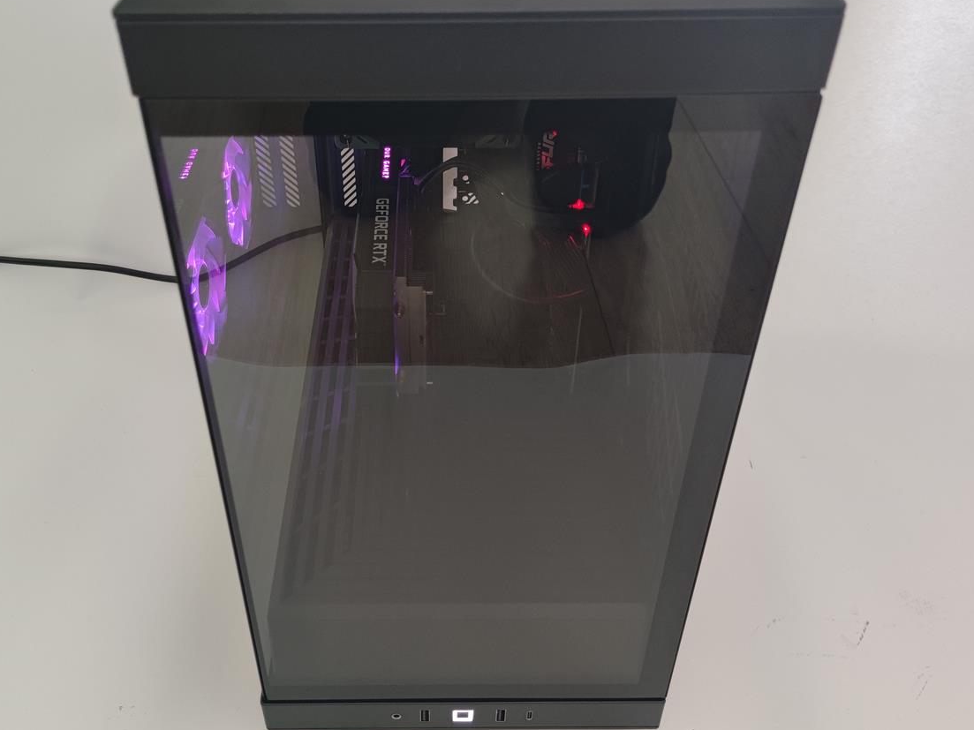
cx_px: 438
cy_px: 328
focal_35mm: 34
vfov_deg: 41.7
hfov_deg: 53.9
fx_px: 957
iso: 413
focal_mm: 6.78
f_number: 1.85
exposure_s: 1/50
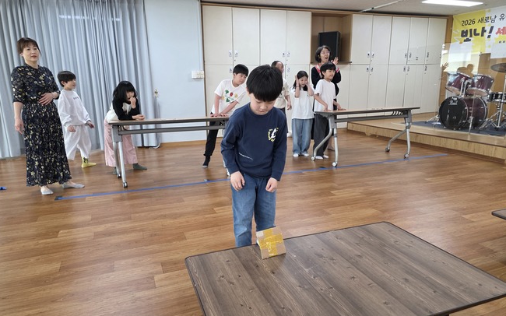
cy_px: 170
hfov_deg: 72.6
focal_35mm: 25
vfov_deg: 49.2
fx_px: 345
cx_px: 252
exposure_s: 1/120
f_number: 1.7
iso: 320
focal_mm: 6.3
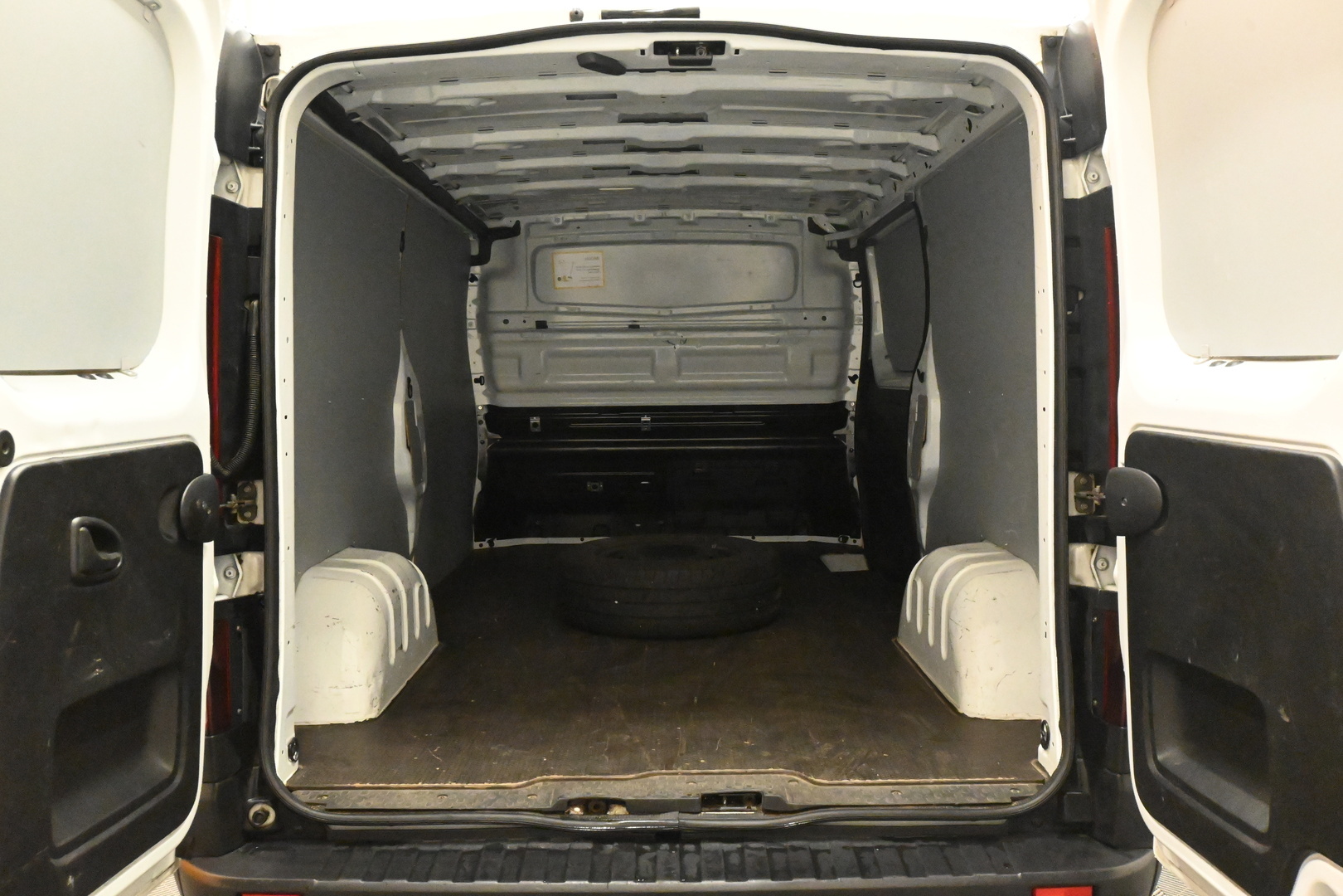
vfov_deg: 42.6
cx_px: 672
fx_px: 1147
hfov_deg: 60.7
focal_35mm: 31
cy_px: 448
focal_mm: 20.5
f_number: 11
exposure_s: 1/30
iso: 12800
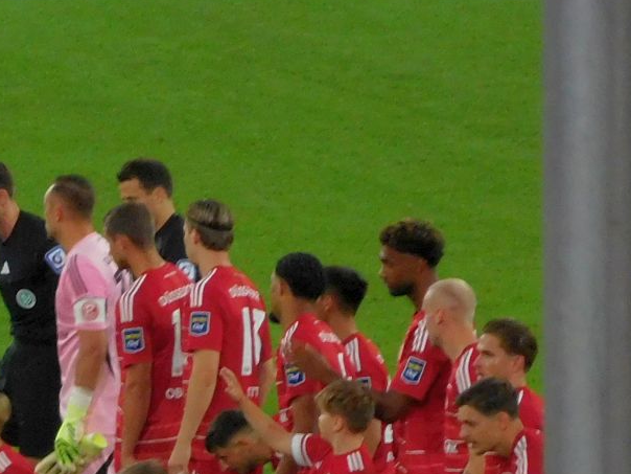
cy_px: 403
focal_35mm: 1060
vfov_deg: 1.4
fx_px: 19322
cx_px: -21
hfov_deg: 1.9
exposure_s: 1/100
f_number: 5.9
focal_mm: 57.1
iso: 400
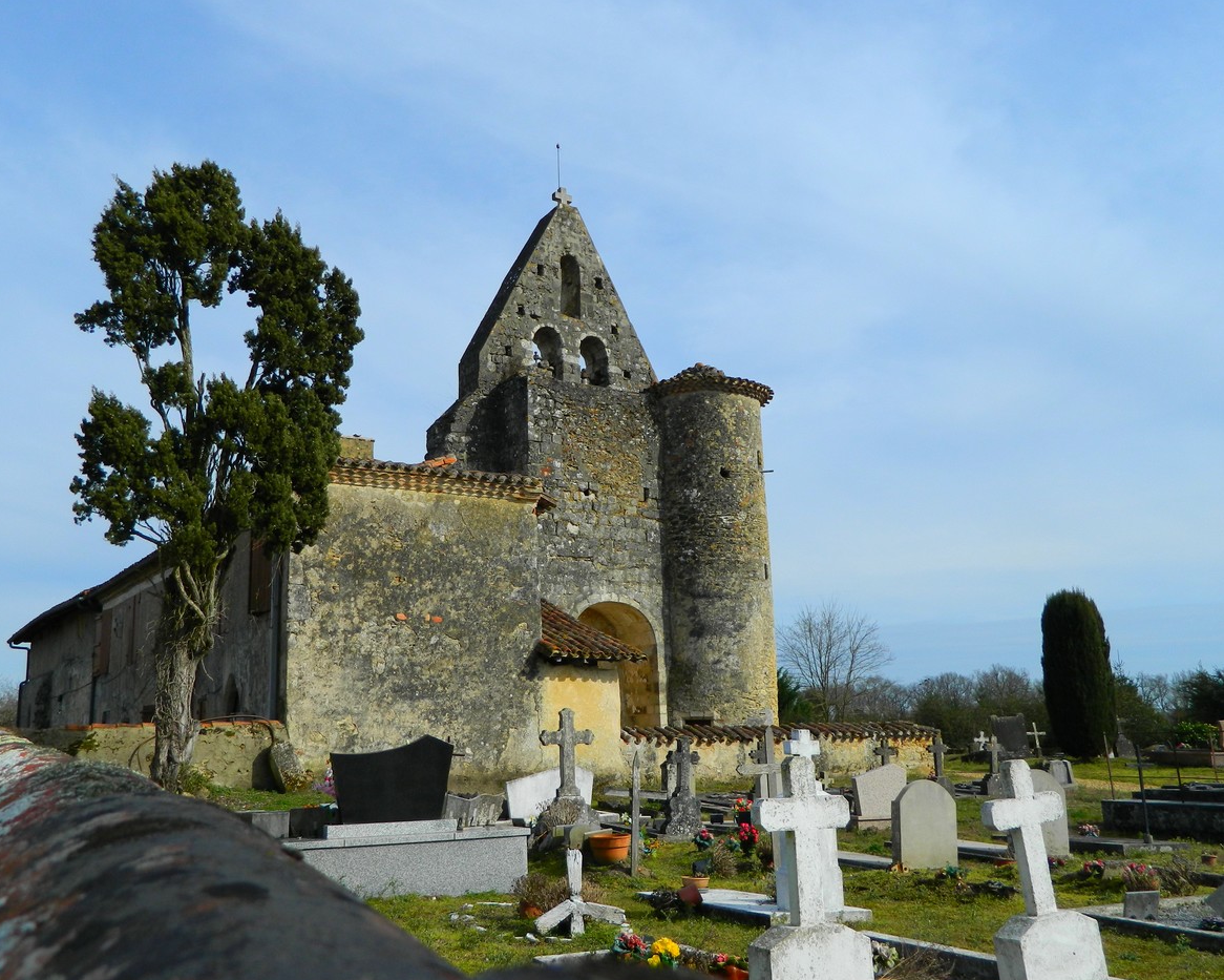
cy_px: 485
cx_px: 564
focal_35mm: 30
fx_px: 1087
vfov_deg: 48.5
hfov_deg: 58.7
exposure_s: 1/160
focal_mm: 5.1
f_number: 8.9
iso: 80
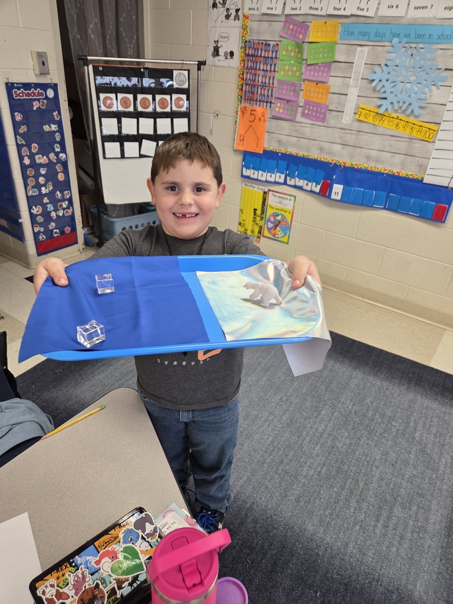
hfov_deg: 58.9
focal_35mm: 23
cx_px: 226
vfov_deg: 73.9
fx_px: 401
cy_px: 302
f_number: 1.8
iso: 200
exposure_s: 1/120
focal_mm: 5.4
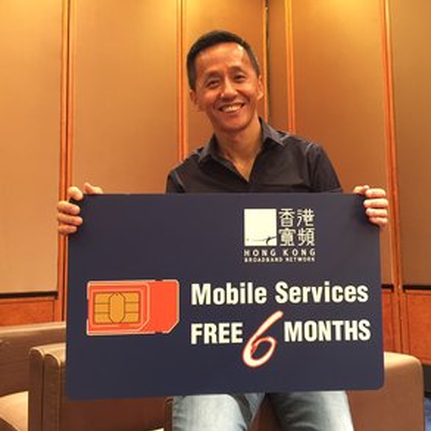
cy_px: 216
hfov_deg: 47.1
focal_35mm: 35
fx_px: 493
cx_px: 247
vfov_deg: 47.2
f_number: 2.2
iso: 200
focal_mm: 4.15
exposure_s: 1/8
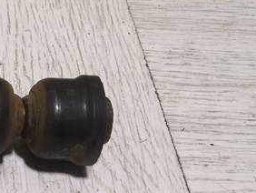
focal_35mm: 98
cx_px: -149
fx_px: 725
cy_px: 136
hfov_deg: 17.6
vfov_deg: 15.1
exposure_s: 1/100
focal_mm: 3.95
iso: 80
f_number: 1.8
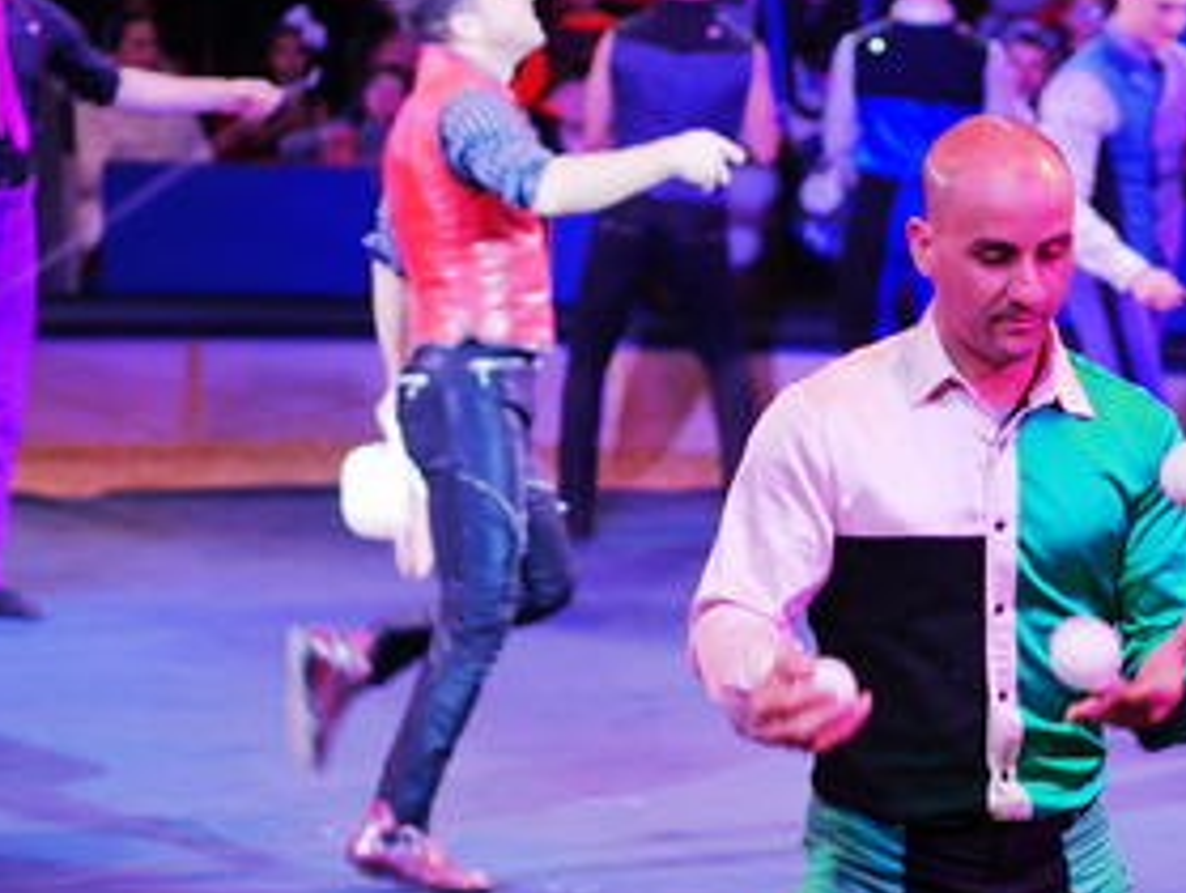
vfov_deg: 10.3
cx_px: 944
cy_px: 451
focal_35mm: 145
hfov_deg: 13.5
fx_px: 4974
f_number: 1.8
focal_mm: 45
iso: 200
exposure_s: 1/100
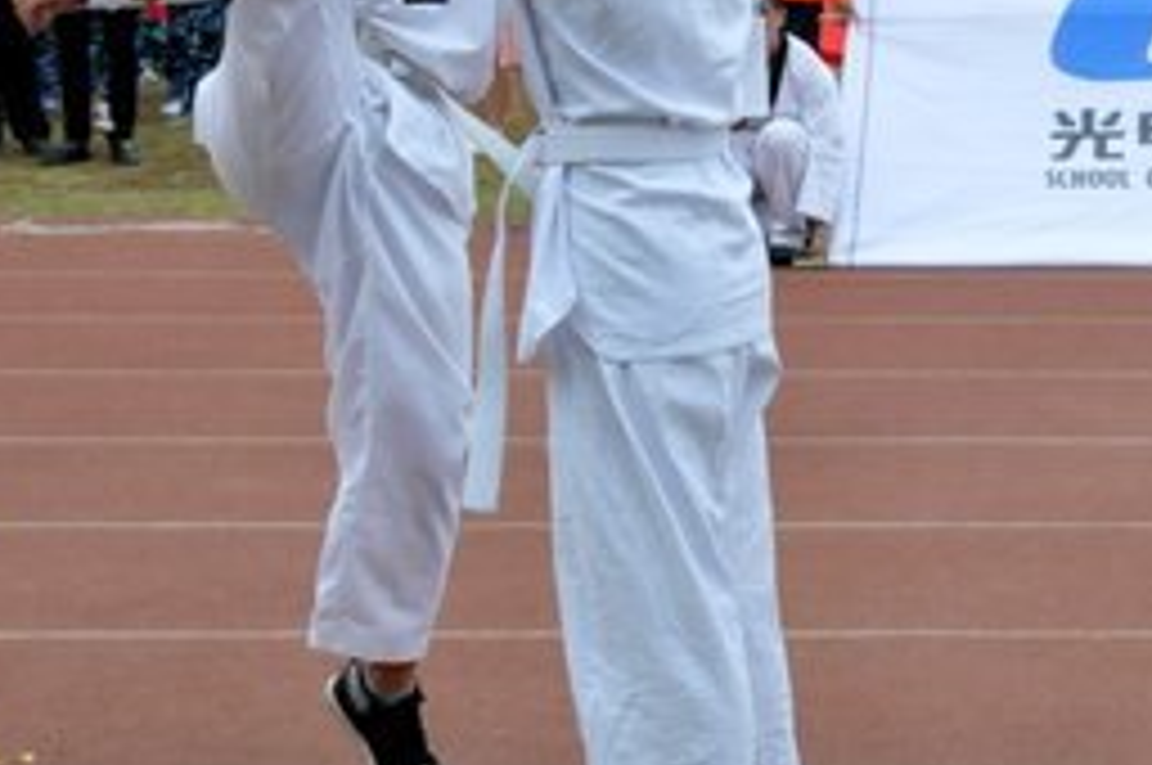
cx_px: 1278
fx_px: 3899
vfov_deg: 11.2
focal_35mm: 122
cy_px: 225
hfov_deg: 16.3
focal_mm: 32
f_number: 7.1
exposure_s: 1/250
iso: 1000
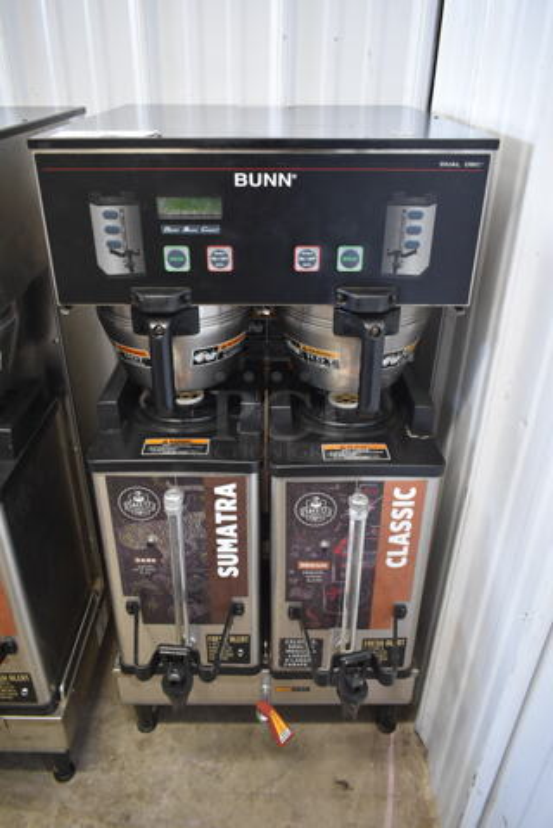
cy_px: 414
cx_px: 276
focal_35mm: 27
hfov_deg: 48.0
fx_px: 621
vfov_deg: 67.4
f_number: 4
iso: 1400
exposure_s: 1/60
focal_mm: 18
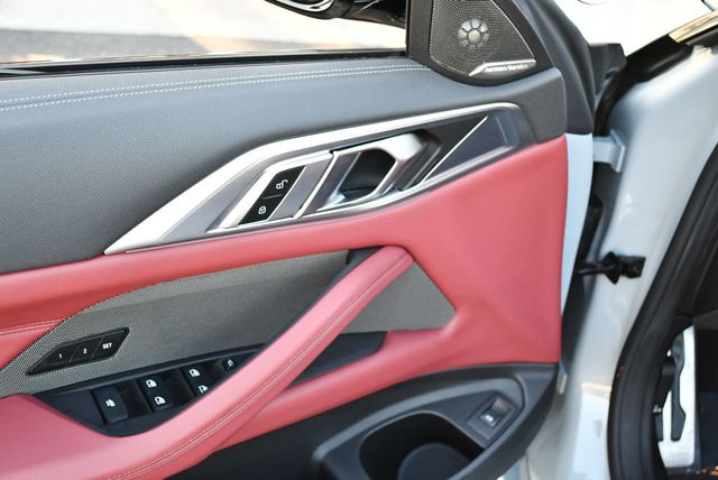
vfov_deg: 30.6
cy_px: 240
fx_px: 878
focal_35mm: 44
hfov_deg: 44.5
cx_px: 359
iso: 800
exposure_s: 1/250
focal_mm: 22
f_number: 3.8
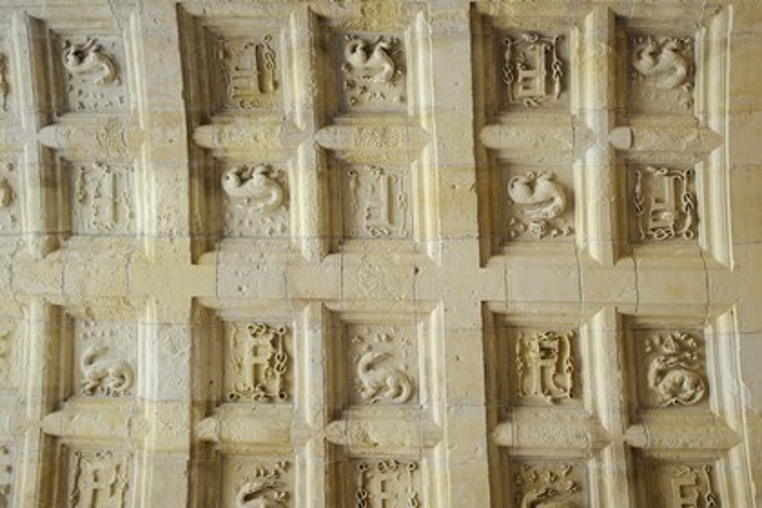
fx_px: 508
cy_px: 254
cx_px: 381
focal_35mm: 24
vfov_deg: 53.1
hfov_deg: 73.7
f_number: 7.1
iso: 400
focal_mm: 24
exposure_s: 1/13
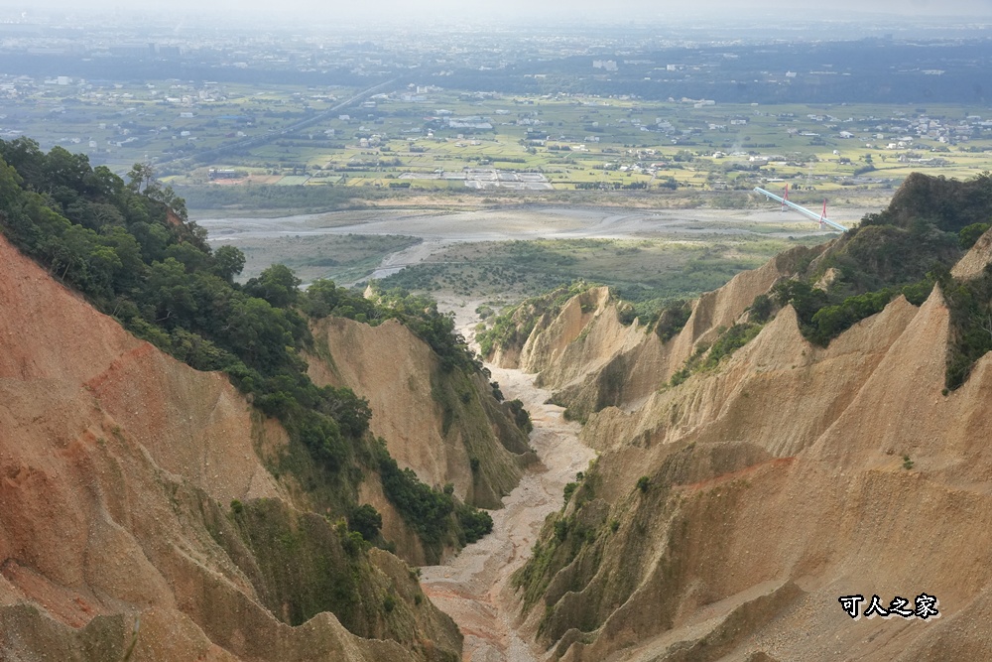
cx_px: 496
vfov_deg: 33.7
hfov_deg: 48.8
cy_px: 331
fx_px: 1094
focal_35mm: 40
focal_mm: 39.7
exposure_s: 1/2500
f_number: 9
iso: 2500
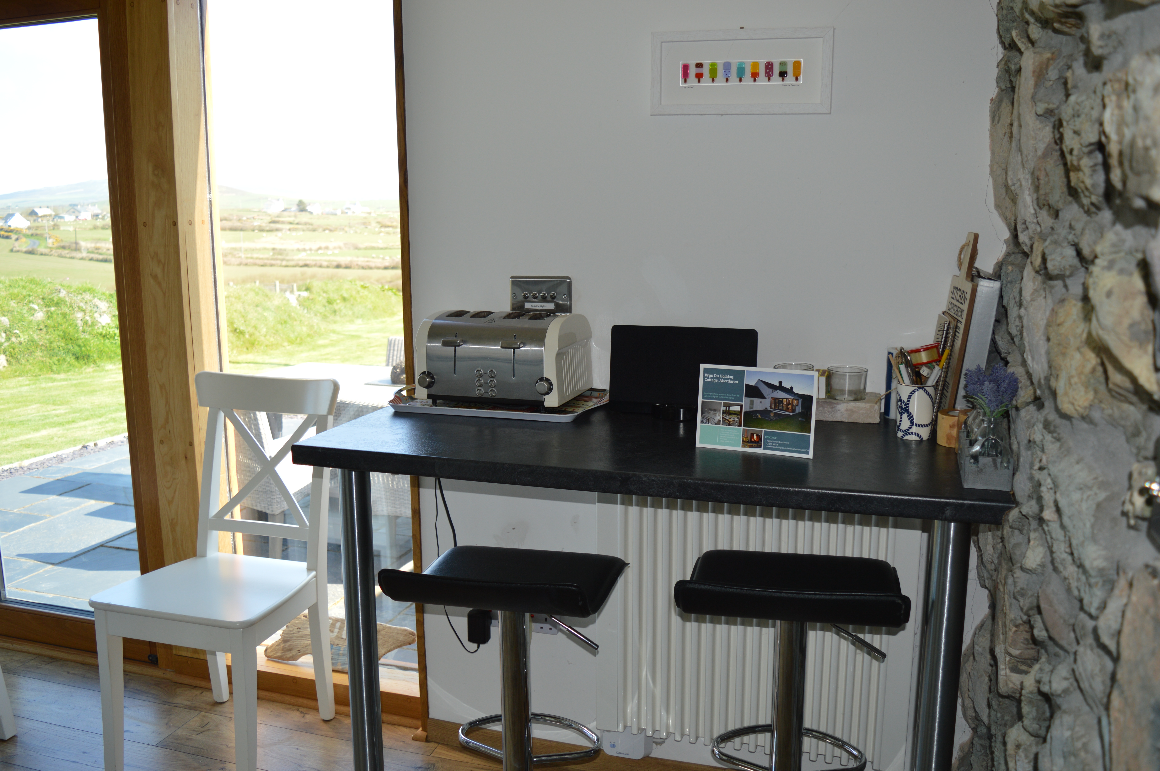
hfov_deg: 62.0
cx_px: 580
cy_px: 386
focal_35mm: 30
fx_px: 966
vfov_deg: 43.5
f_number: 4
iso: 140
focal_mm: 20
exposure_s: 1/125
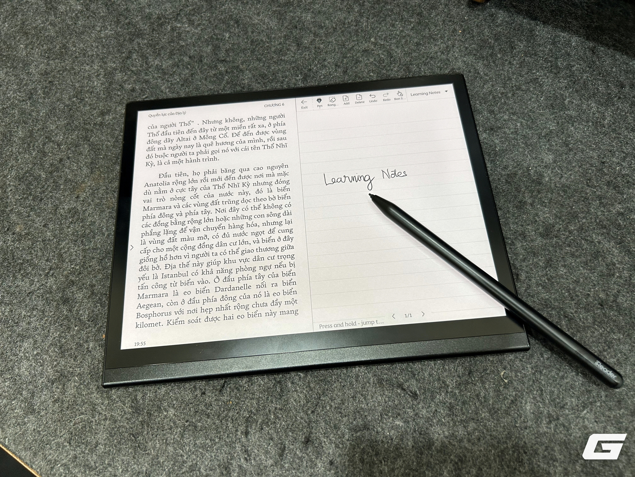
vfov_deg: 53.1
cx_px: 318
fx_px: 477
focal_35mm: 26
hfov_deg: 67.3
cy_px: 238
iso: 100
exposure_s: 1/100
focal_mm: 5.7
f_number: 1.5
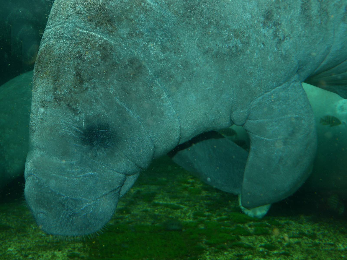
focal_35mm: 46
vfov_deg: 31.5
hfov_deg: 41.2
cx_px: 174
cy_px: 130
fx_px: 461
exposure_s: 1/30
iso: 100
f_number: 2.8
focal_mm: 8.7
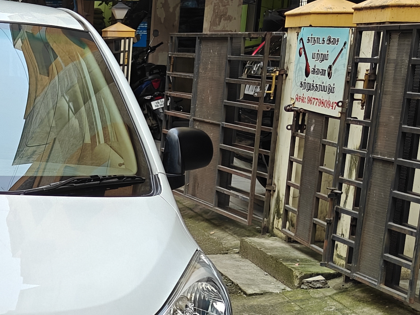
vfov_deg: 17.8
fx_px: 983
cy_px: 303
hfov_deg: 22.3
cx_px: -81
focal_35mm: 81
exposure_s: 1/100
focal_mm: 5.59
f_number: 1.8
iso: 400
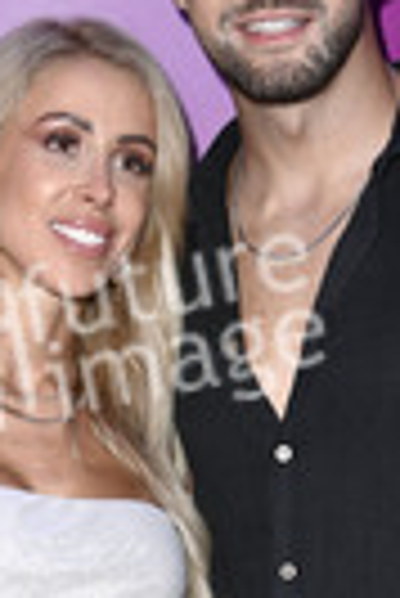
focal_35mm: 126
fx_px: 2094
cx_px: 225
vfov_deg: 16.0
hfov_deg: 10.9
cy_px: 567
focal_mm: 42
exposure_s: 1/250
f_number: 5.6
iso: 500
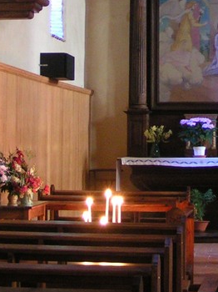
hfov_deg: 12.7
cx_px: 166
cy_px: -25
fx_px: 975
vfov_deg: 16.5
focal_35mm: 116
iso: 200
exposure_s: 1/2
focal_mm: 5.8
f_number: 2.8
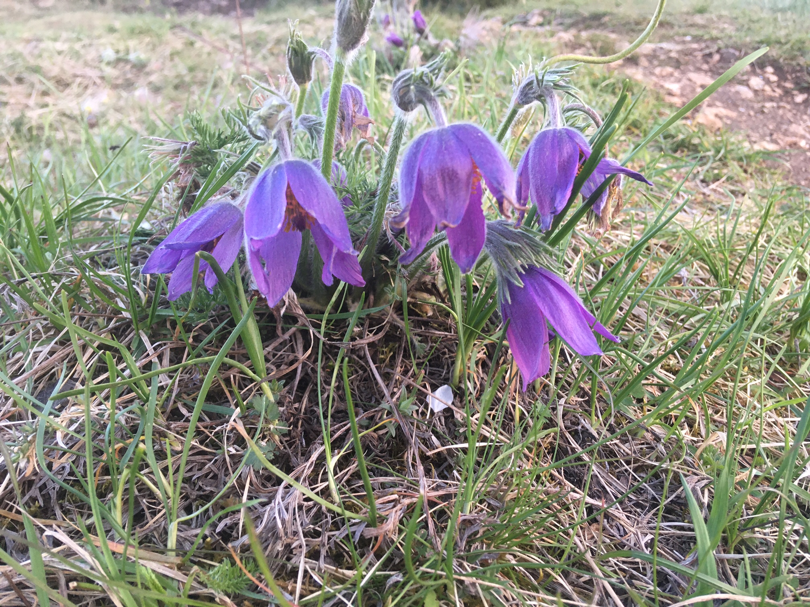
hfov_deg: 61.7
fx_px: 679
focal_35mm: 29
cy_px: 304
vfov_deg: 48.2
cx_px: 405
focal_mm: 4.15
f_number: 2.2
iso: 64
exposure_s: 1/33
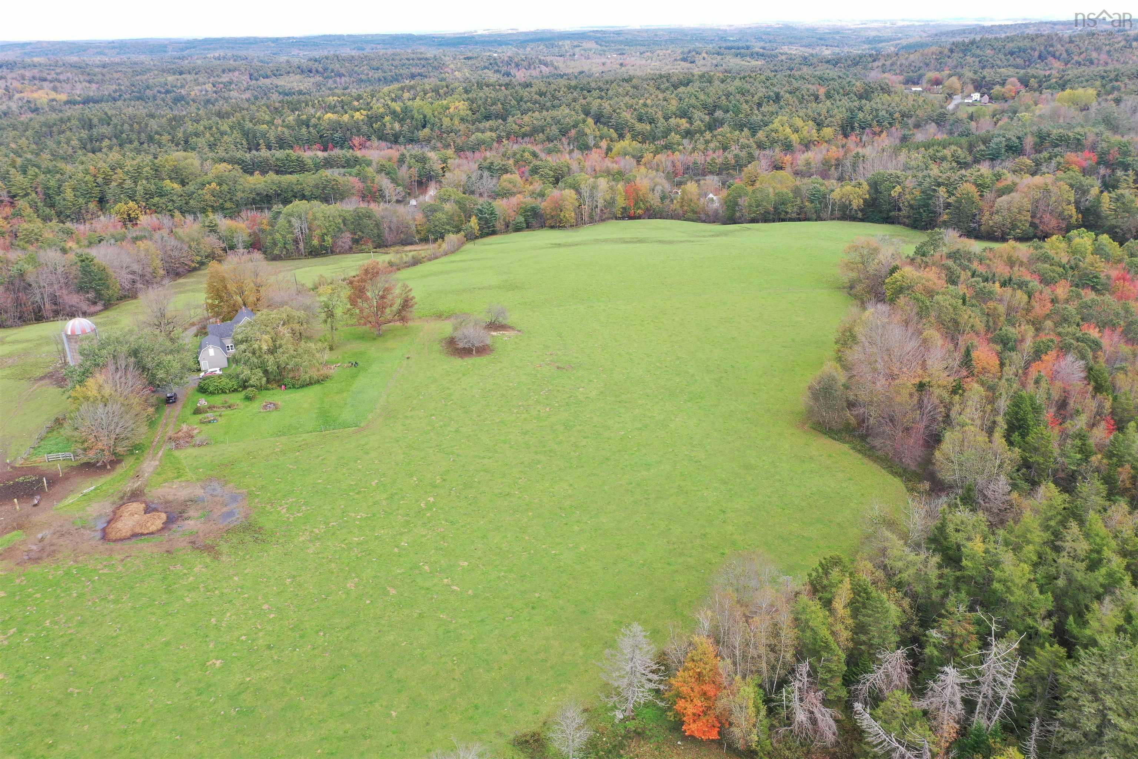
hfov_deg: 65.5
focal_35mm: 28
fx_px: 885
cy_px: 380
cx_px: 569
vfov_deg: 46.4
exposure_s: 1/100
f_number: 4
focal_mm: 10.26
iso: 100
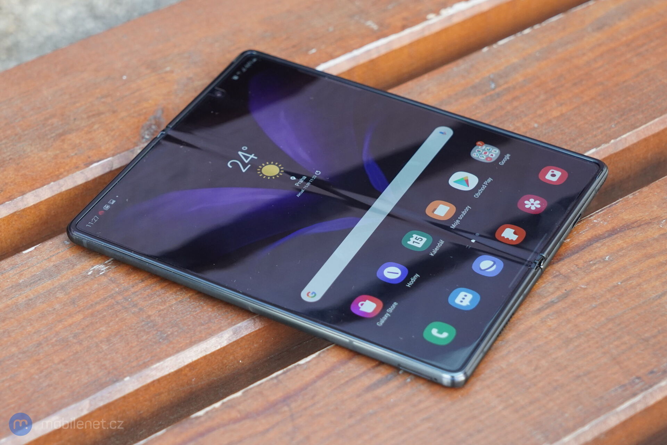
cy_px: 222
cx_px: 334
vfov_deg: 19.5
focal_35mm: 70
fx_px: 1297
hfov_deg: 28.8
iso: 2000
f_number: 6.3
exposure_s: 1/250
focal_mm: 70
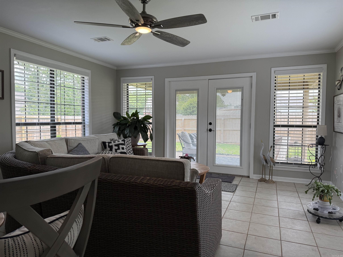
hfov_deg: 71.6
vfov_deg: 56.8
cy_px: 128
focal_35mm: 24
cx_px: 172
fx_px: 238
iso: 80
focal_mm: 6.76
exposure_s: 1/305
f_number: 1.78
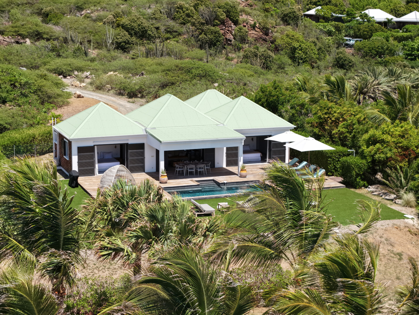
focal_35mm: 70
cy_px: 158
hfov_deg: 27.8
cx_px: 210
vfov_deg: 21.0
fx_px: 847
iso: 200
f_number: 2.8
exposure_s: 1/640
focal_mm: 19.35
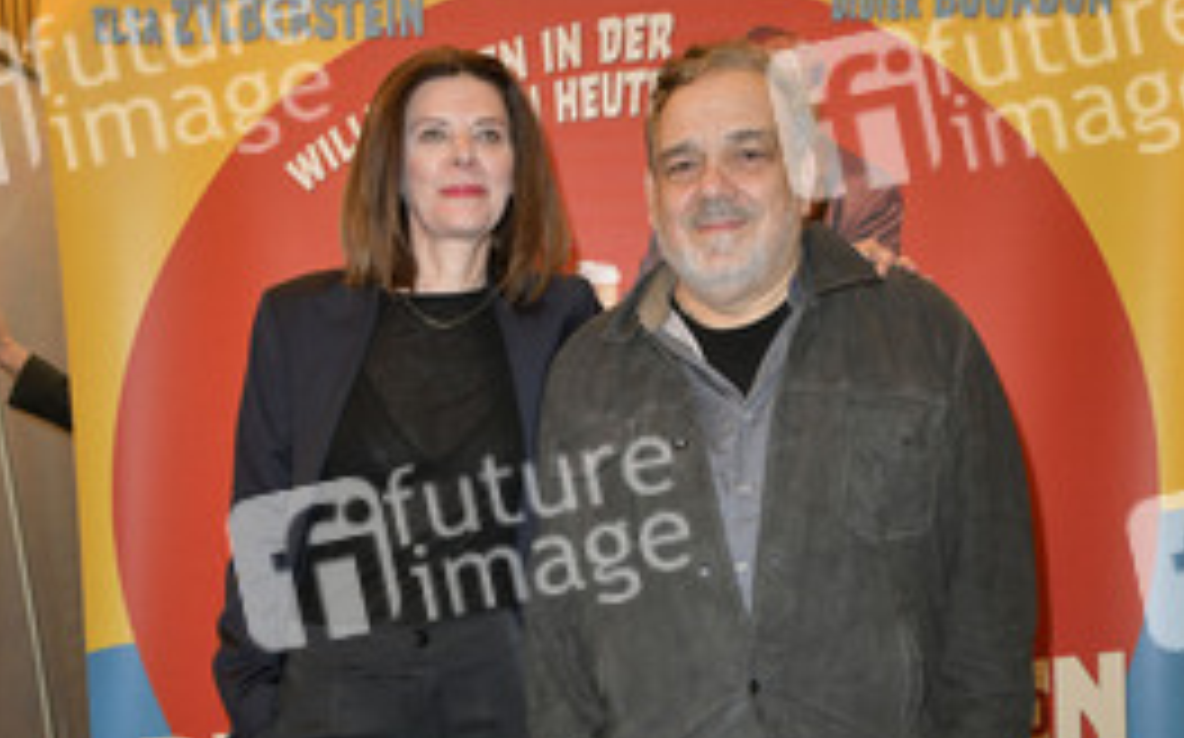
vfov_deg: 26.7
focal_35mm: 45
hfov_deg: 44.4
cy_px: 770
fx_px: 1451
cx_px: 590
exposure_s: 1/125
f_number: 5
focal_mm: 29
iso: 2000
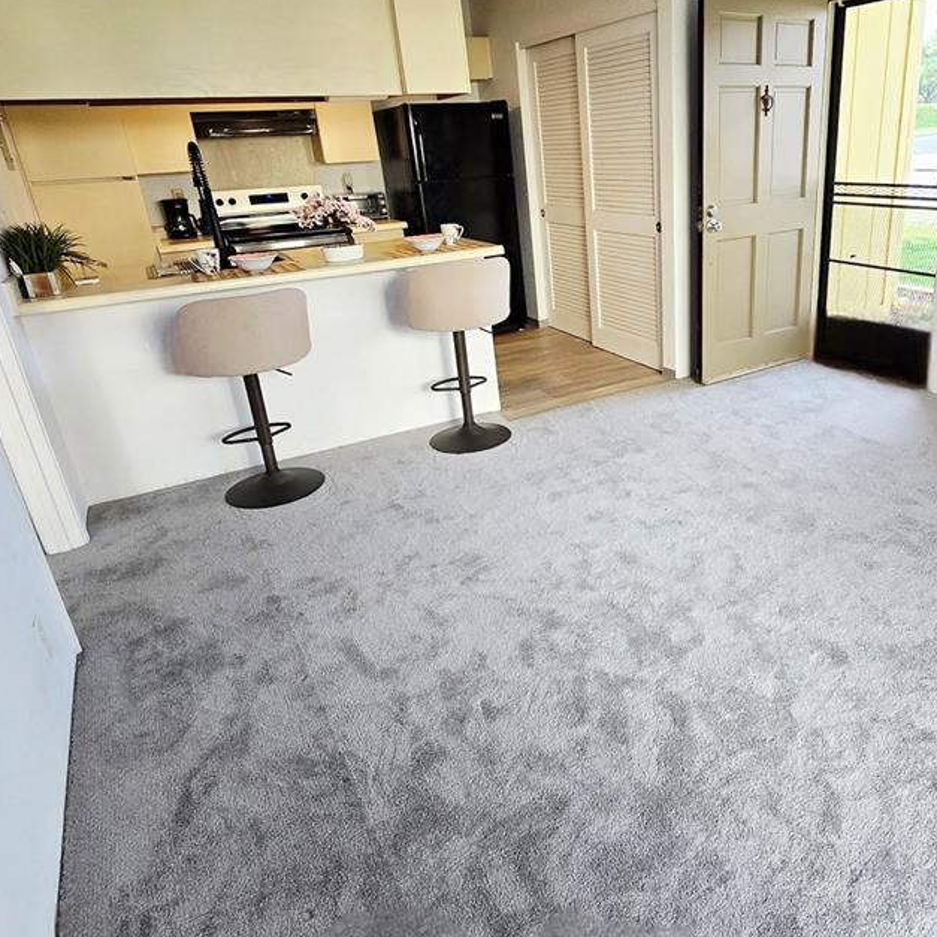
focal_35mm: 22
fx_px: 674
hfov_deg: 67.8
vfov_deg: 69.5
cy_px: 435
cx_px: 620
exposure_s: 1/60.2
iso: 80
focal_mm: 2.2
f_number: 2.2
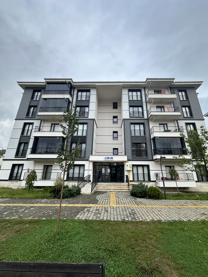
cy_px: 133
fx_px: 120
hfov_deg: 81.7
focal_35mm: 15
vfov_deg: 98.1
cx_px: 110
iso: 80
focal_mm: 2.22
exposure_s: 1/99
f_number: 2.2
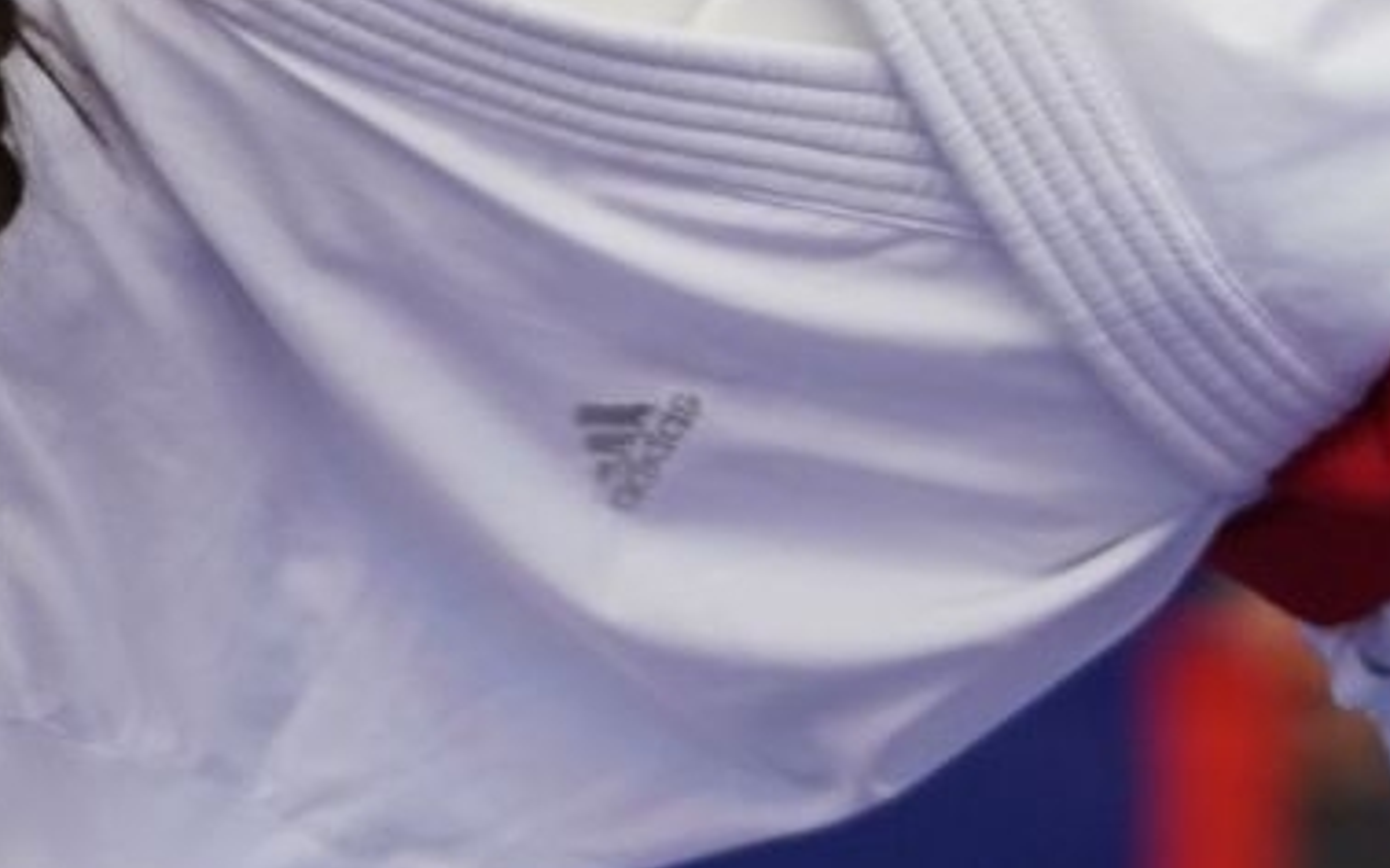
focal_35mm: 772
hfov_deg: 2.7
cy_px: -467
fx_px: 29236
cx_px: 1817
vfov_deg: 1.7
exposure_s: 1/1000
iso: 2000
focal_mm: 159
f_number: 2.8
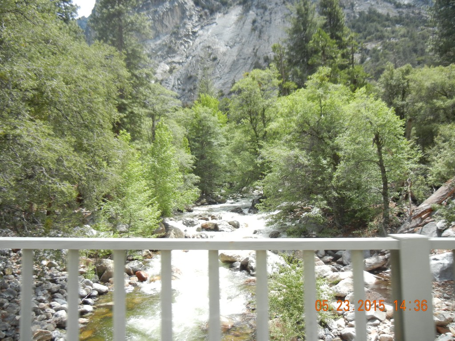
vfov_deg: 46.8
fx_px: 394
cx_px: 228
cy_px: 170
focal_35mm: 30
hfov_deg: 60.0
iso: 160
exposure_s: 1/637
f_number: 3.5
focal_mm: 5.4
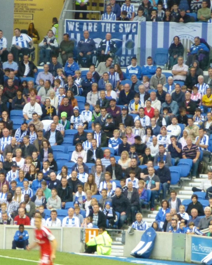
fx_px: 4920
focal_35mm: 627
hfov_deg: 2.5
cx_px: 69
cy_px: 132
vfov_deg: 3.1
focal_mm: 86
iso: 800
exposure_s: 1/30
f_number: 6.4
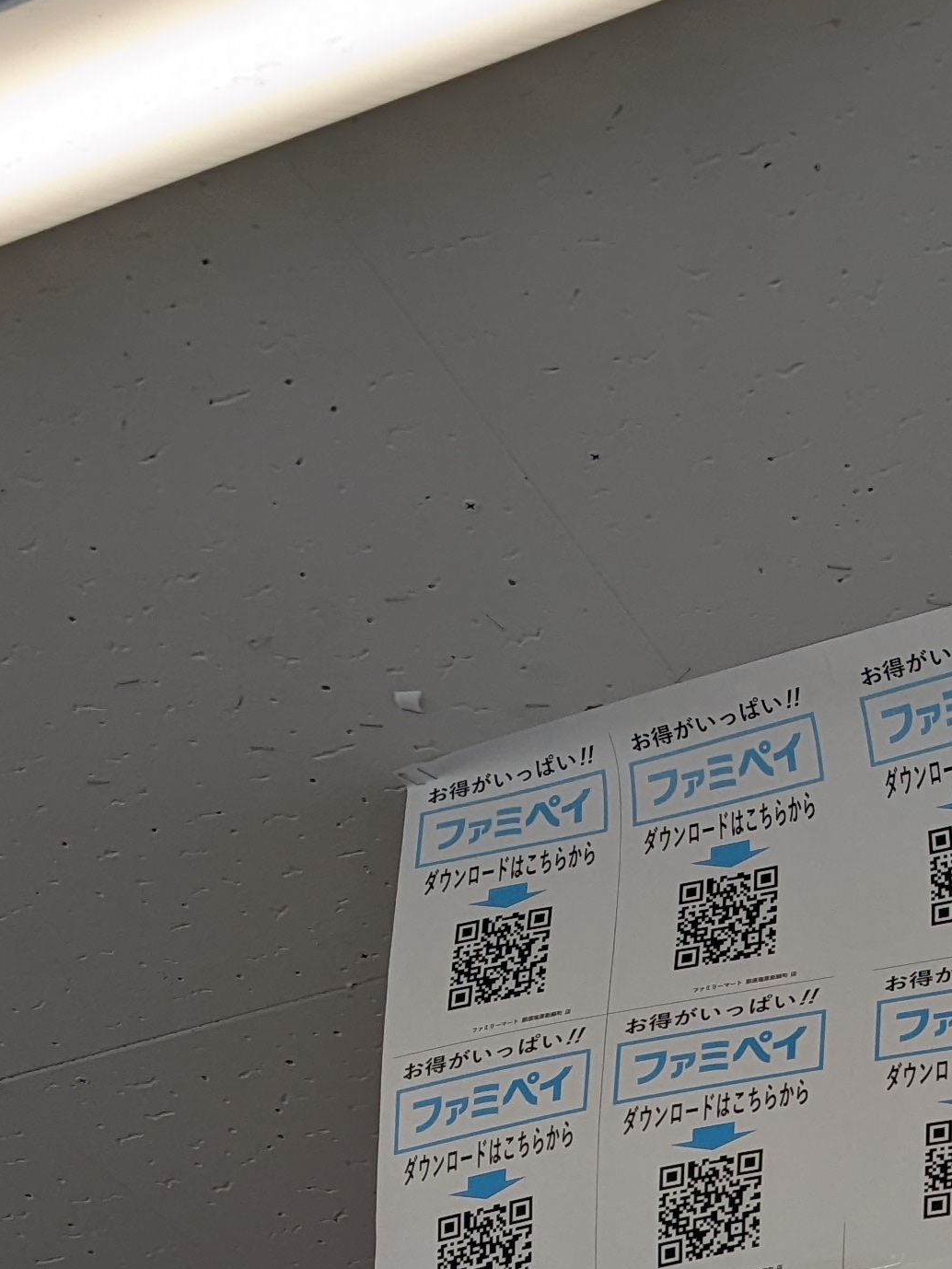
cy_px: 1279
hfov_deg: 17.7
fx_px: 2896
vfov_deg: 23.6
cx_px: 1176
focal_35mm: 79
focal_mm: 4.38
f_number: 1.73
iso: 29
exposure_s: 1/397
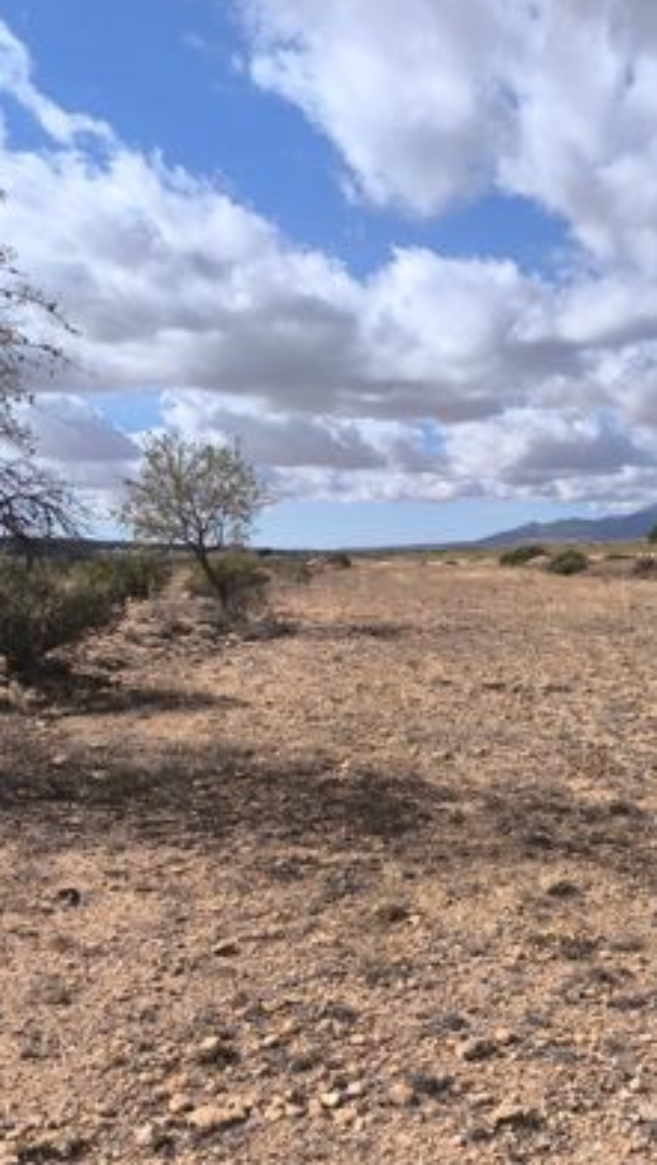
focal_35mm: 34
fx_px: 1051
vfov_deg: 57.7
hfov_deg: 33.8
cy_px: 675
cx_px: 516
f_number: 1.65
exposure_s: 1/1349
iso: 50
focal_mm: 6.14
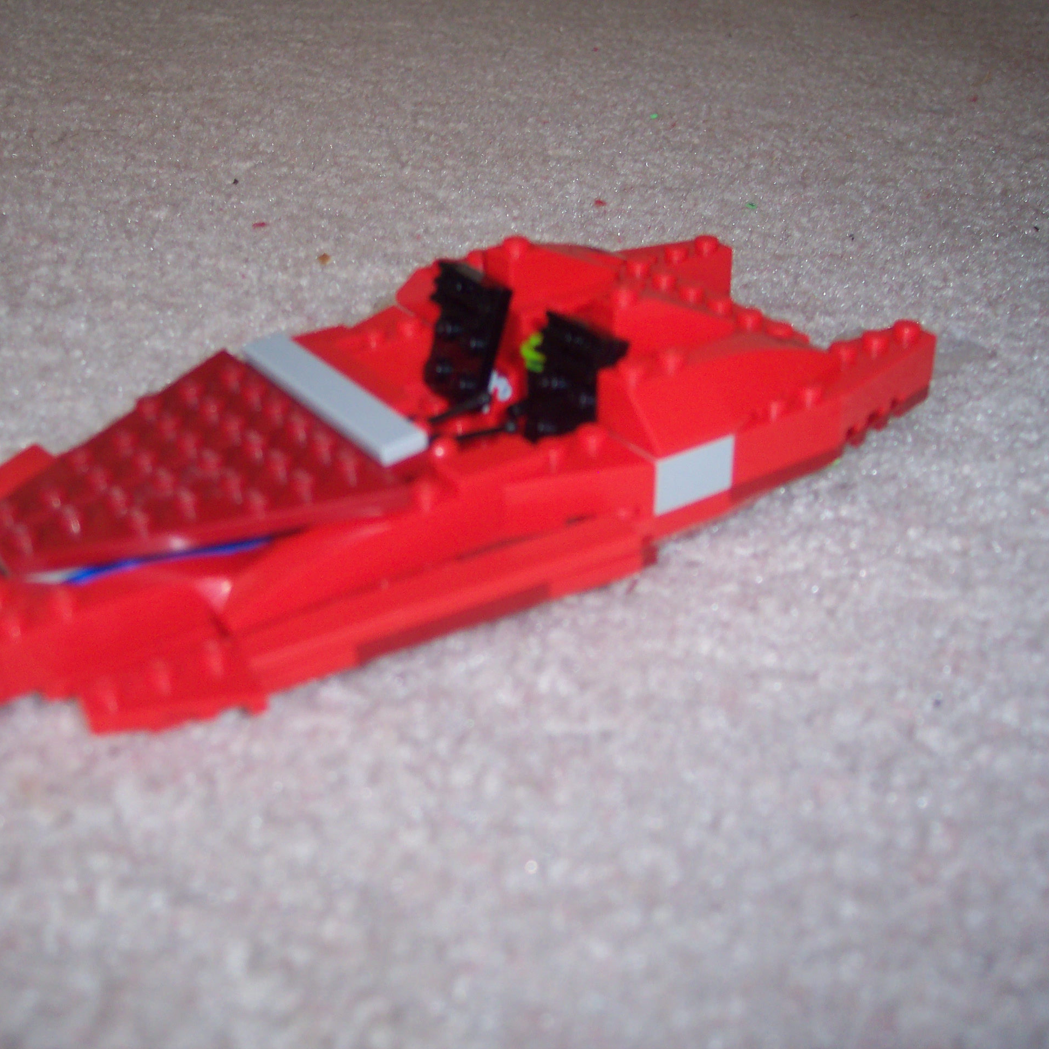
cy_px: 524
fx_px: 1543
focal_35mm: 45
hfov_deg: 37.2
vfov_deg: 37.6
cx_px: 351
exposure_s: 1/30
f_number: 2.8
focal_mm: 8
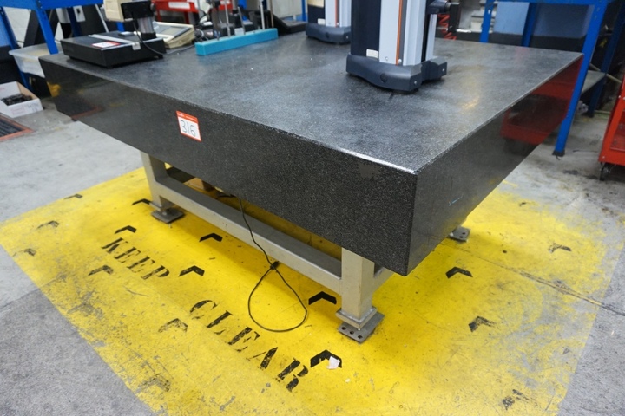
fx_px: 417
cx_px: 312
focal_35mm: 24
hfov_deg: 73.7
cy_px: 208
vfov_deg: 53.1
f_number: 3.5
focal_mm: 16
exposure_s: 1/160
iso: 1600
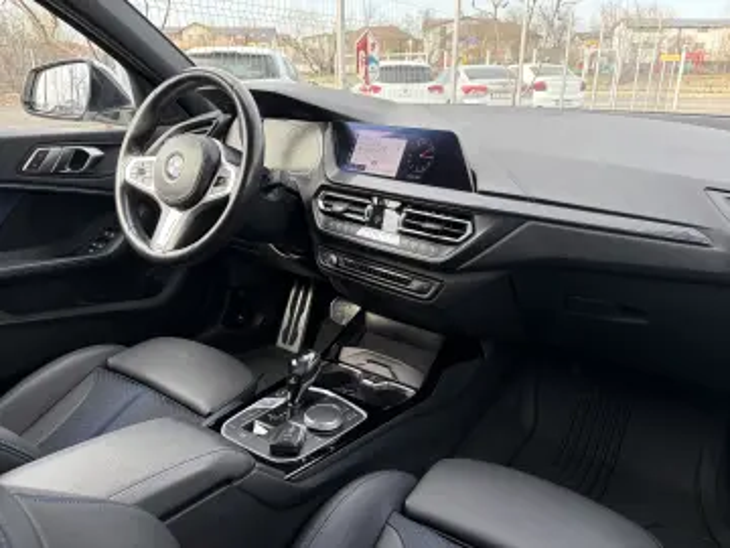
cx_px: 365
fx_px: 548
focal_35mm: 26
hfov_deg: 67.3
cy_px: 274
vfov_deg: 53.1
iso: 50
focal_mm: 5.96
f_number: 1.6
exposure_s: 1/176
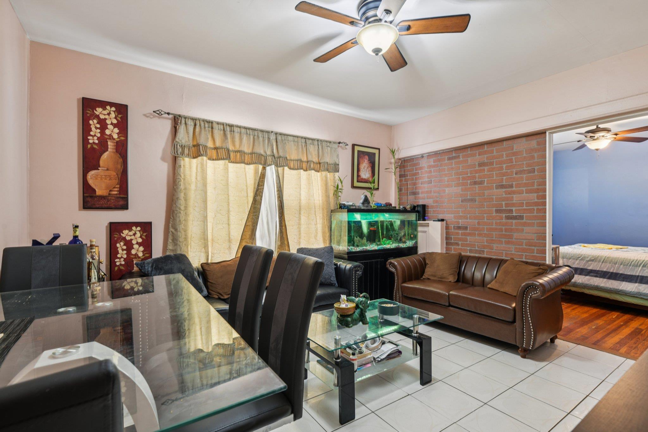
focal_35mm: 17
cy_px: 216
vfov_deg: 70.4
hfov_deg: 93.3
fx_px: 306
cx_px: 324
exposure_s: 1/3
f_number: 8
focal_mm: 17
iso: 320
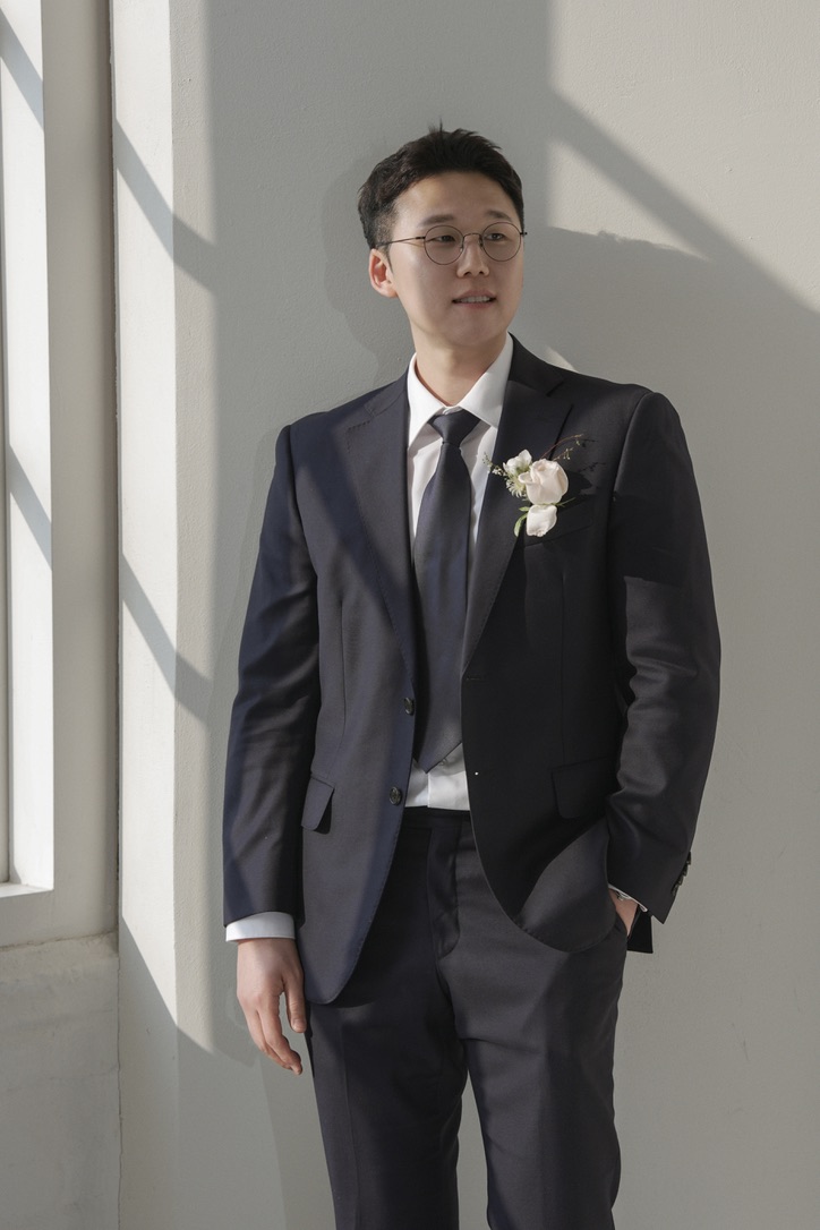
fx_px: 2391
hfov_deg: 19.5
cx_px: 410
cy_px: 615
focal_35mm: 70
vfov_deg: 28.8
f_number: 2.8
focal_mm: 70
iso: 125
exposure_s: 1/400
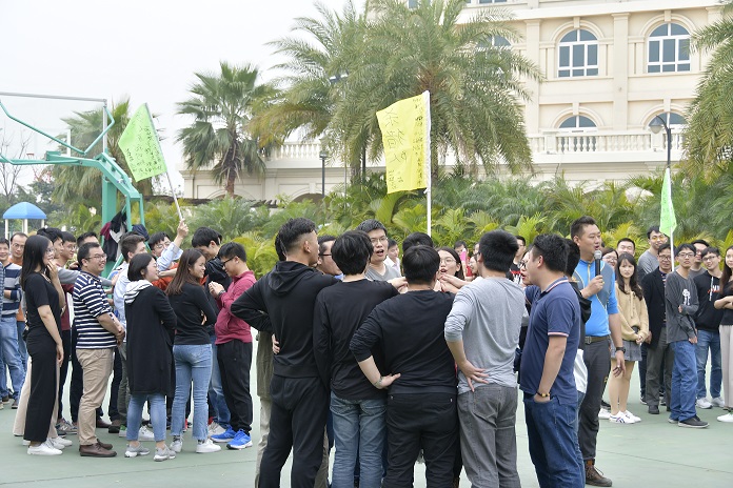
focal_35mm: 66
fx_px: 1344
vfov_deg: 20.6
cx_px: 366
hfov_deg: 30.5
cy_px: 244
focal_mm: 44
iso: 100
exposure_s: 1/60
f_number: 5
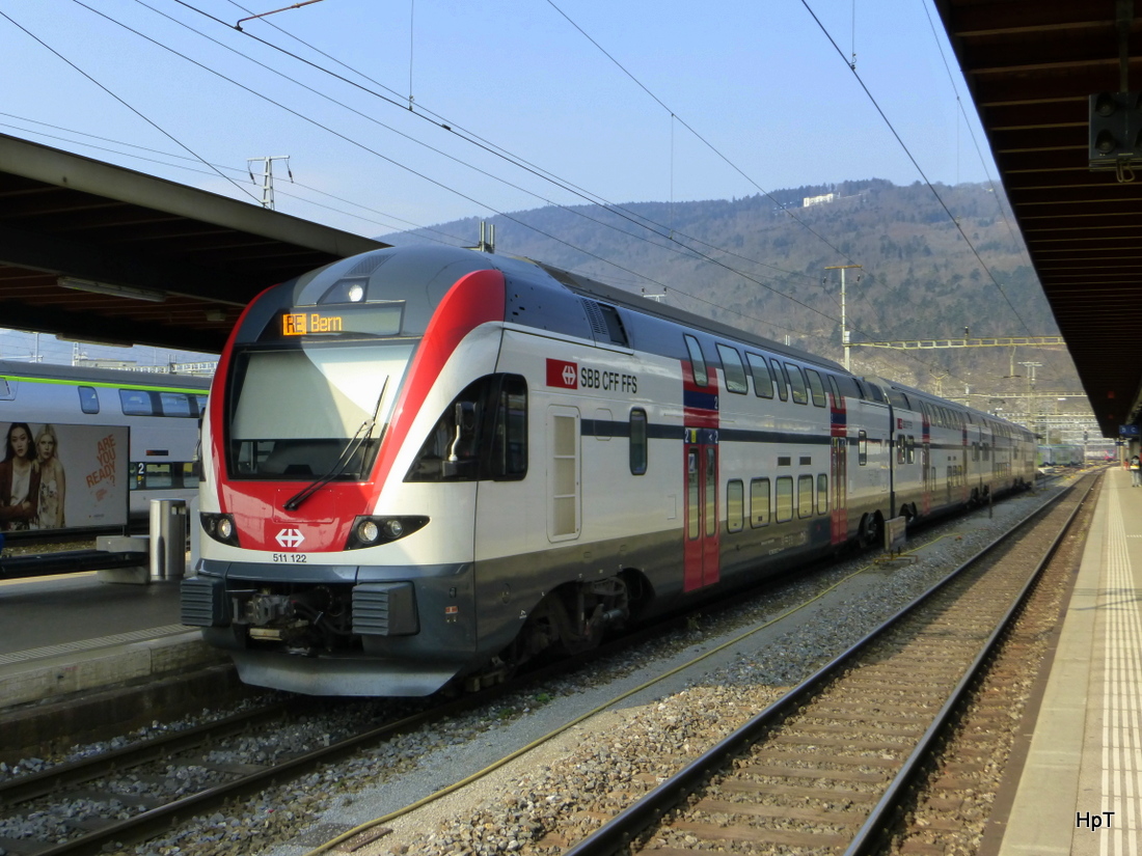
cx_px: 571
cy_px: 428
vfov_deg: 36.0
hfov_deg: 46.8
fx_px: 1320
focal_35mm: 40
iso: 160
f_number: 3.9
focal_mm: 6.9
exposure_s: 1/500
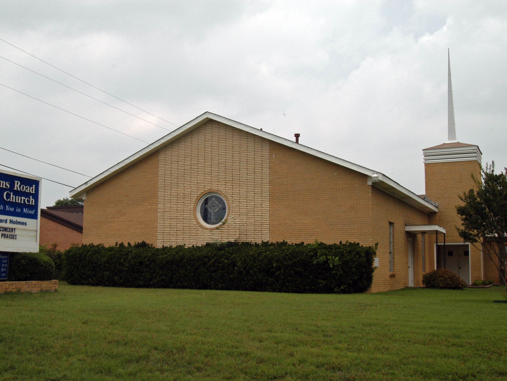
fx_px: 586
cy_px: 194
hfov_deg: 46.7
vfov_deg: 36.0
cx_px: 223
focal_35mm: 40
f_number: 11
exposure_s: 1/500
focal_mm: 24
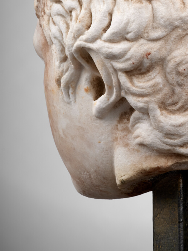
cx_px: 163
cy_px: 69
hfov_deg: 12.3
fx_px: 869
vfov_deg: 16.3
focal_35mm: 120
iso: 200
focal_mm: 80
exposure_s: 1/125
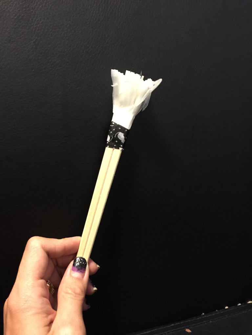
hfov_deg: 48.2
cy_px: 168
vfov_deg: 61.7
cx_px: 126
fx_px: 281
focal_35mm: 29
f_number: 2.2
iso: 250
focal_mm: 4.15
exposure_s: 1/15
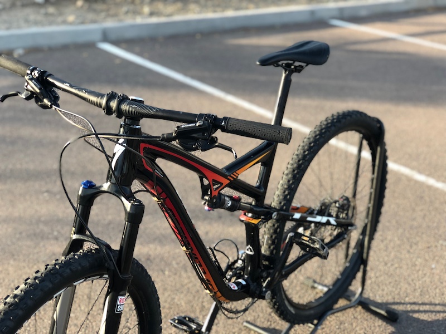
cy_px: 167
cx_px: 223
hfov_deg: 33.8
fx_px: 734
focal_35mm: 57
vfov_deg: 25.7
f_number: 2.8
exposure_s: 1/120
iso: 40
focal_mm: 6.6
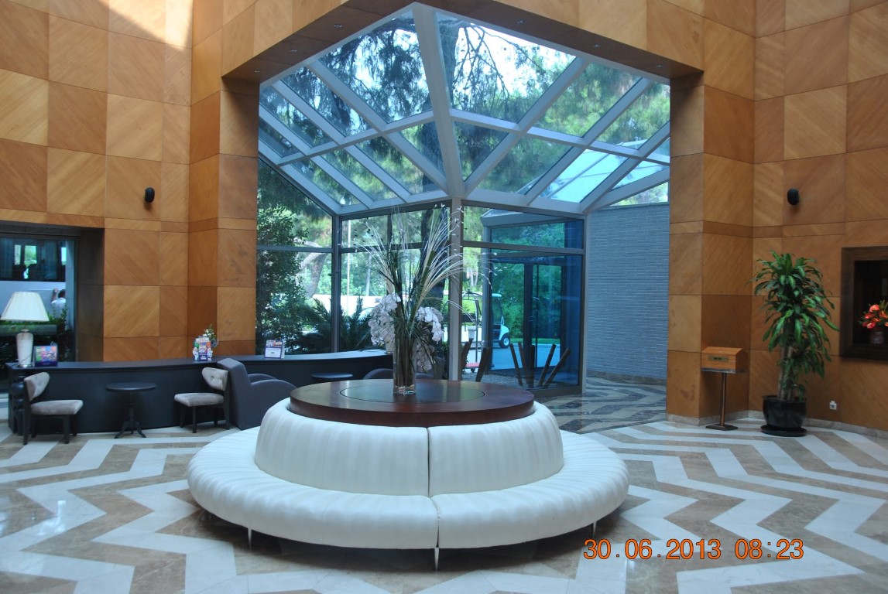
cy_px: 297
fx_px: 741
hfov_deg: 61.9
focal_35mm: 30
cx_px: 444
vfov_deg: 43.7
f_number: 4.5
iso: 200
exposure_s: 1/80
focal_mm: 20
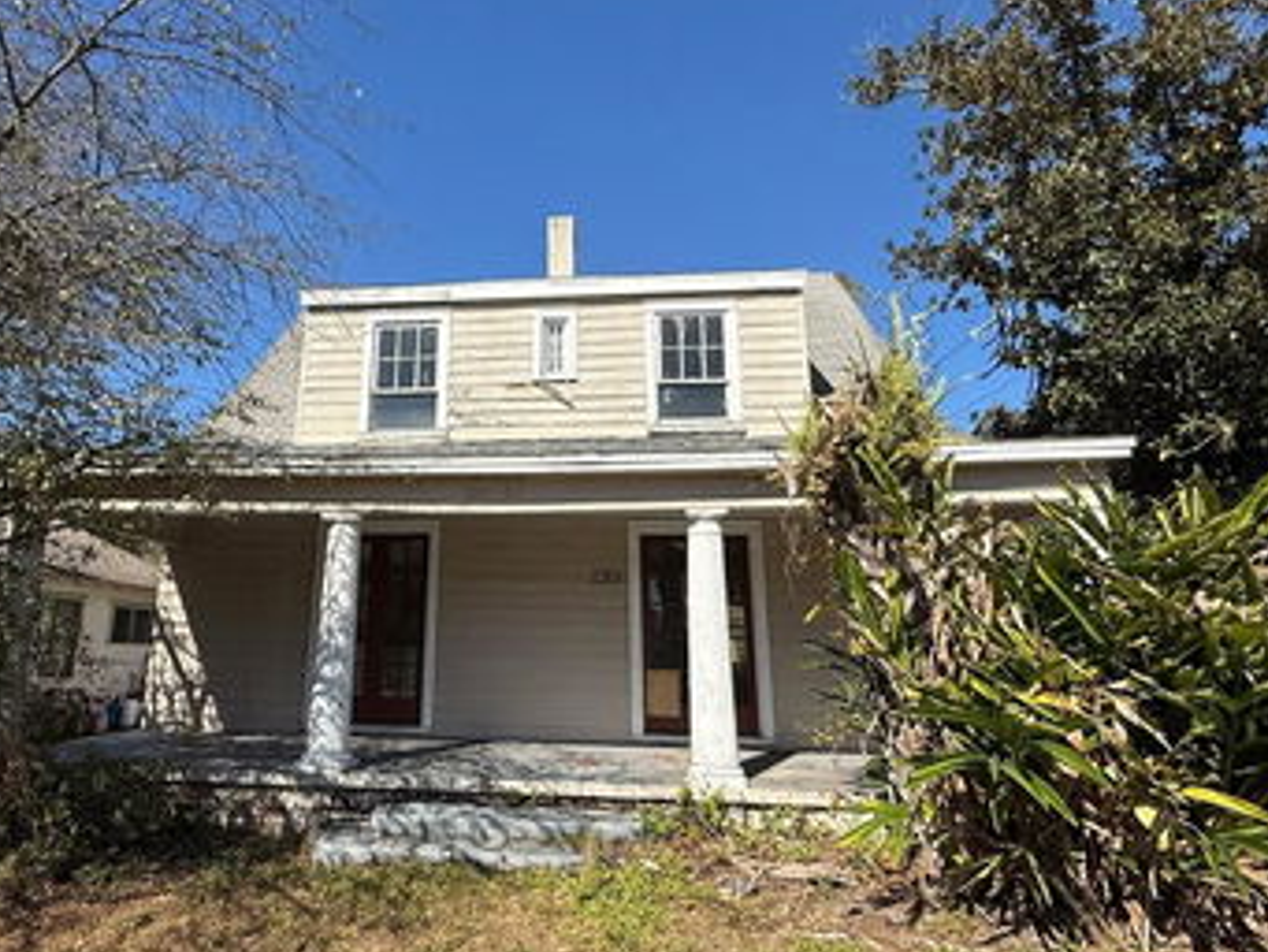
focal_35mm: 21
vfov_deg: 63.5
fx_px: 770
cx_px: 535
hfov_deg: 78.4
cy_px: 461
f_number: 2.2
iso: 50
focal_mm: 2.22
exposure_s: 1/2841
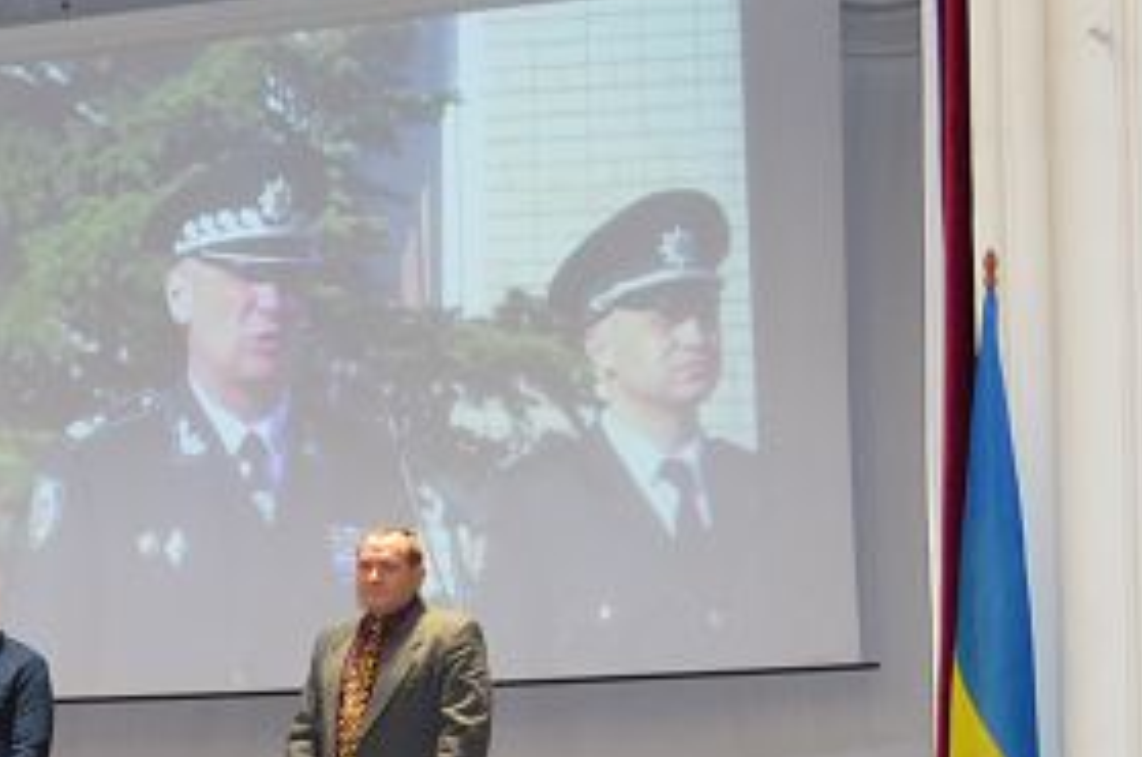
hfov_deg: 15.5
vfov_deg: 10.7
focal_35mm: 127
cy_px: 800
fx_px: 4017
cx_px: -266
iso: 900
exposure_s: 1/60
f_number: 3.8
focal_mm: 23
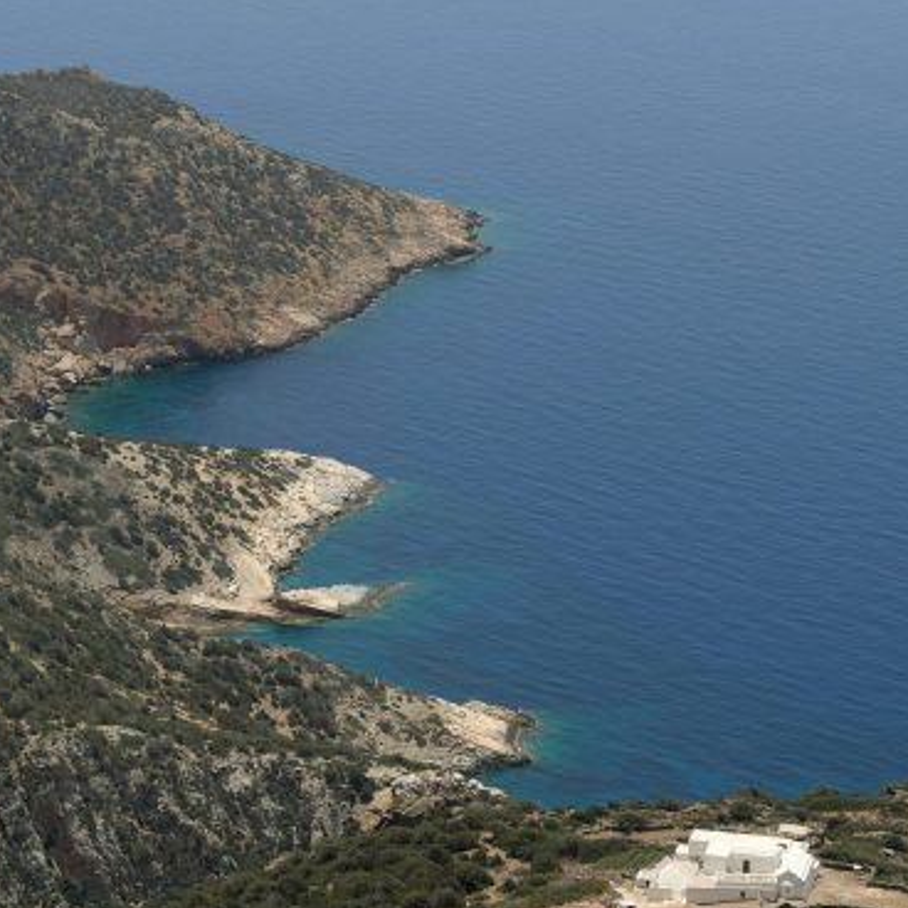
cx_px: 464
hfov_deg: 15.2
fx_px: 3413
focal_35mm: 115
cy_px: 316
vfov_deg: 15.1
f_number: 5.6
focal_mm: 55
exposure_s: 1/950
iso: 200
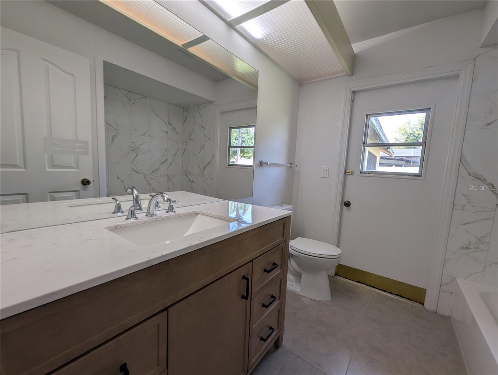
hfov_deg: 106.1
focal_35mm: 13
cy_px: 188
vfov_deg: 90.1
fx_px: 187
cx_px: 249
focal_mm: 1.95
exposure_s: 1/148
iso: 55
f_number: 2.2
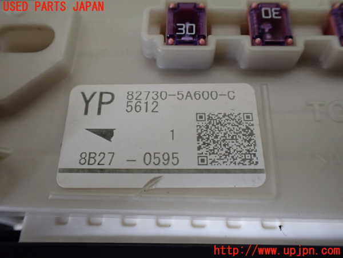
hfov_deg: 60.0
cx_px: 172
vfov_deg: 46.8
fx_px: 297
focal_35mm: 30
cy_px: 129
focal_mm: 5.4
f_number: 2.3
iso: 400
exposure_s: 1/125
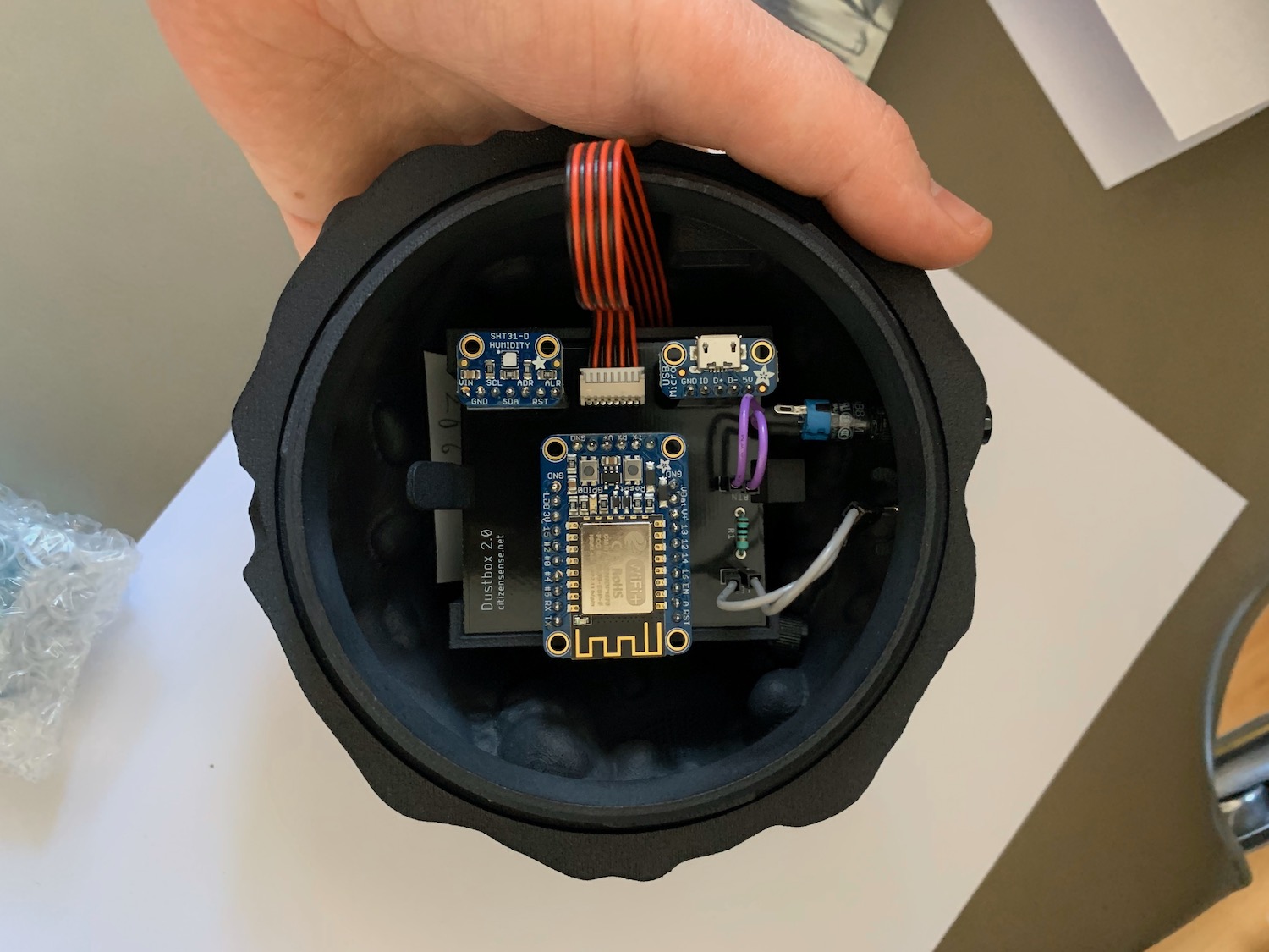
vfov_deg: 53.1
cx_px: 634
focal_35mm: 26
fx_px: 953
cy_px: 476
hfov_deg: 67.3
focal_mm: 4.25
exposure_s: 1/38
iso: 400
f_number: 1.8
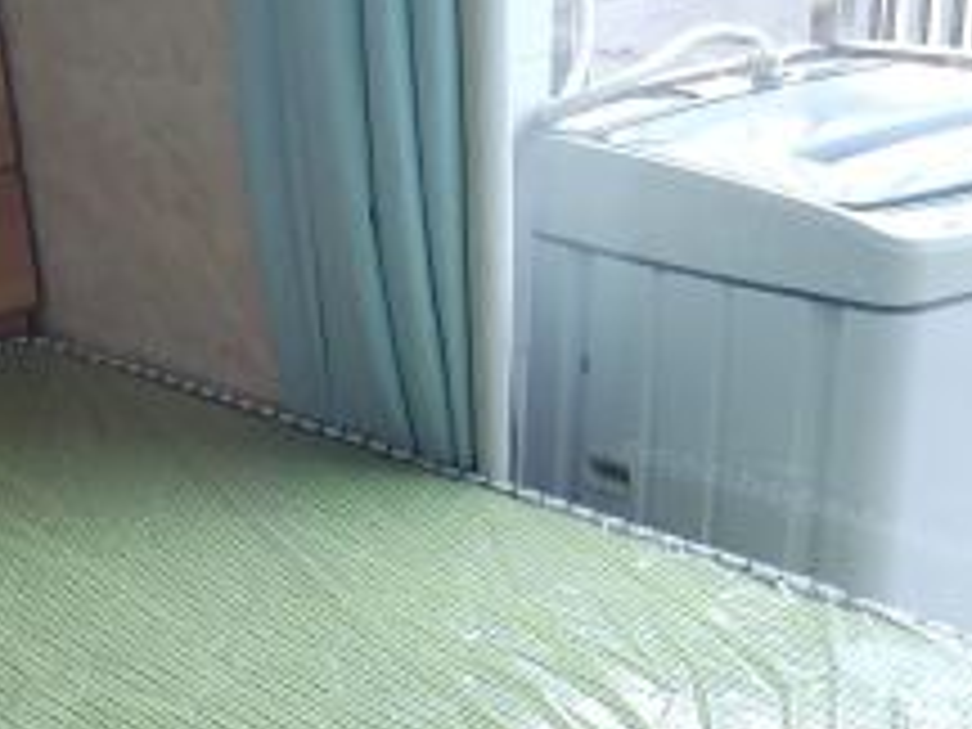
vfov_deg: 9.6
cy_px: 968
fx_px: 4268
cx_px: -81
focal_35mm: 152
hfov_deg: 12.8
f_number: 1.88
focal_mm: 5.59
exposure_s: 1/182
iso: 50
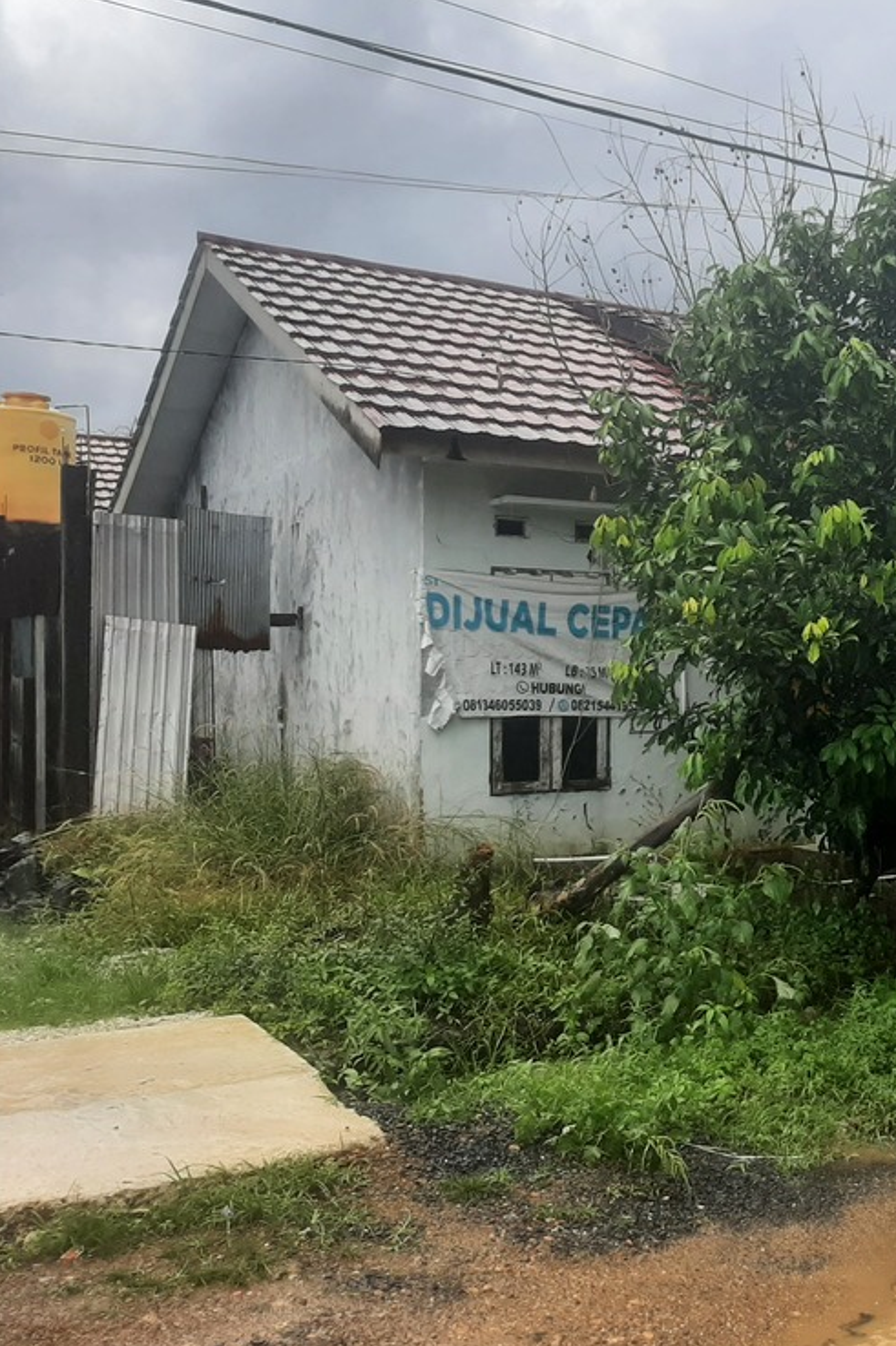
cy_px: 679
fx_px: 1382
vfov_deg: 51.9
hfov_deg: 32.9
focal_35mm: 37
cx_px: 901
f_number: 1.7
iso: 40
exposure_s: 1/249
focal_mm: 3.93
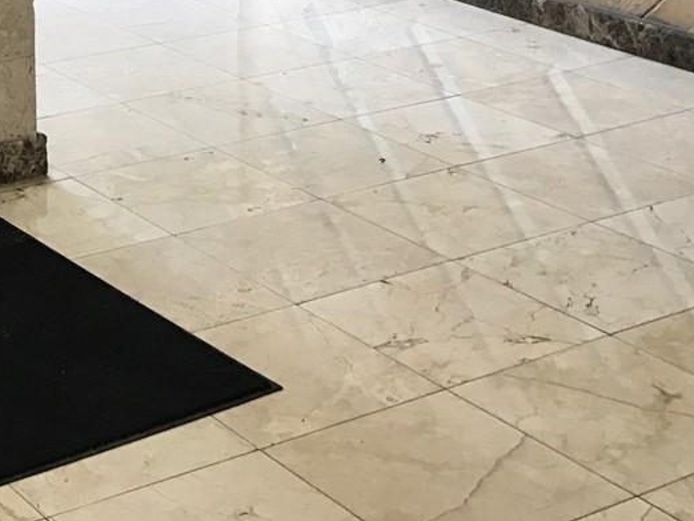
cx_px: 3
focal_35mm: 86
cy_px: -243
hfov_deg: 21.9
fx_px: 1725
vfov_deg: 15.9
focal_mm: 3.99
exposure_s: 1/17
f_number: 1.8
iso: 40
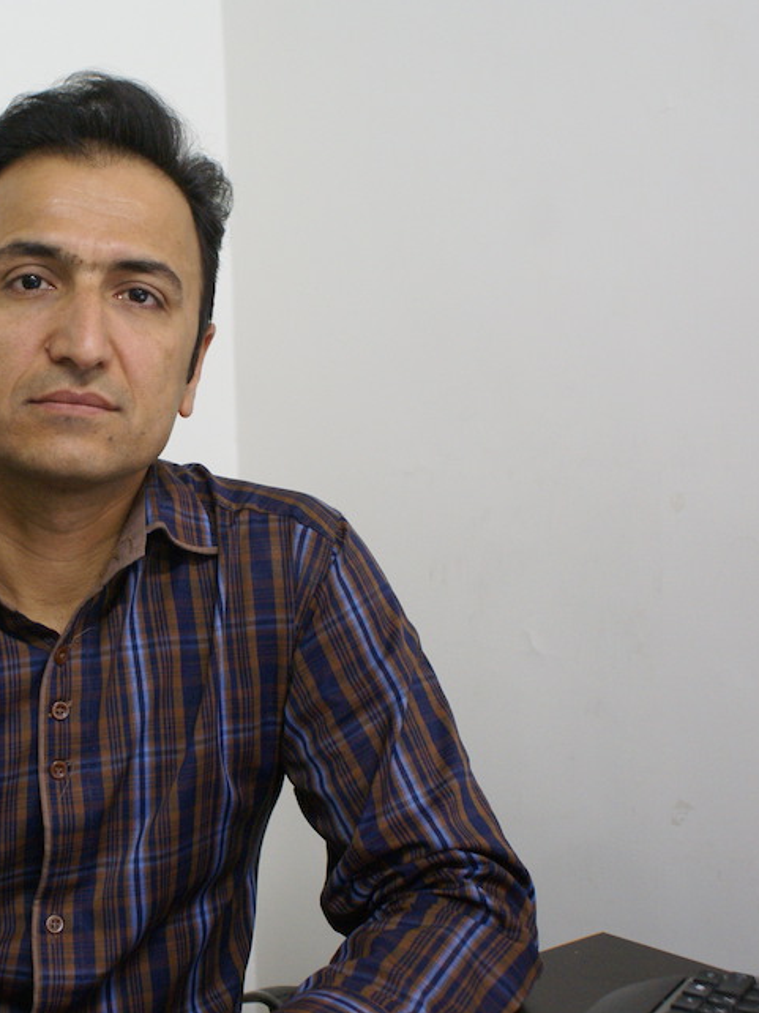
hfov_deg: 23.4
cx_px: 88
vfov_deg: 31.7
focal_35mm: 61
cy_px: 503
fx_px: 1785
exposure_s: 1/13
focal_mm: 28
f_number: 5
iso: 400
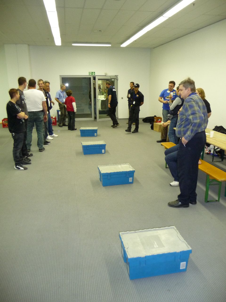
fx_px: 244
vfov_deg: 63.4
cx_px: 113
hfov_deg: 49.7
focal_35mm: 28
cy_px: 151
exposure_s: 1/30
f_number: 3.3
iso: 400
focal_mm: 4.7
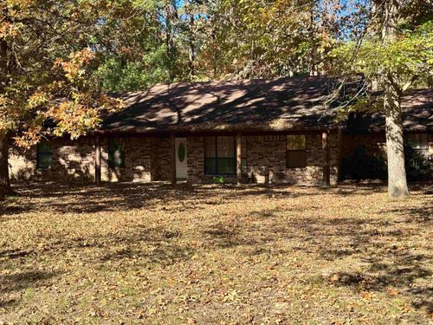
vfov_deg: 30.3
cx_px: 216
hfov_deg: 39.7
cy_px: 162
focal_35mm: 48
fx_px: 600
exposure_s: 1/1366
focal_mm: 6.76
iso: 64
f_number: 1.78
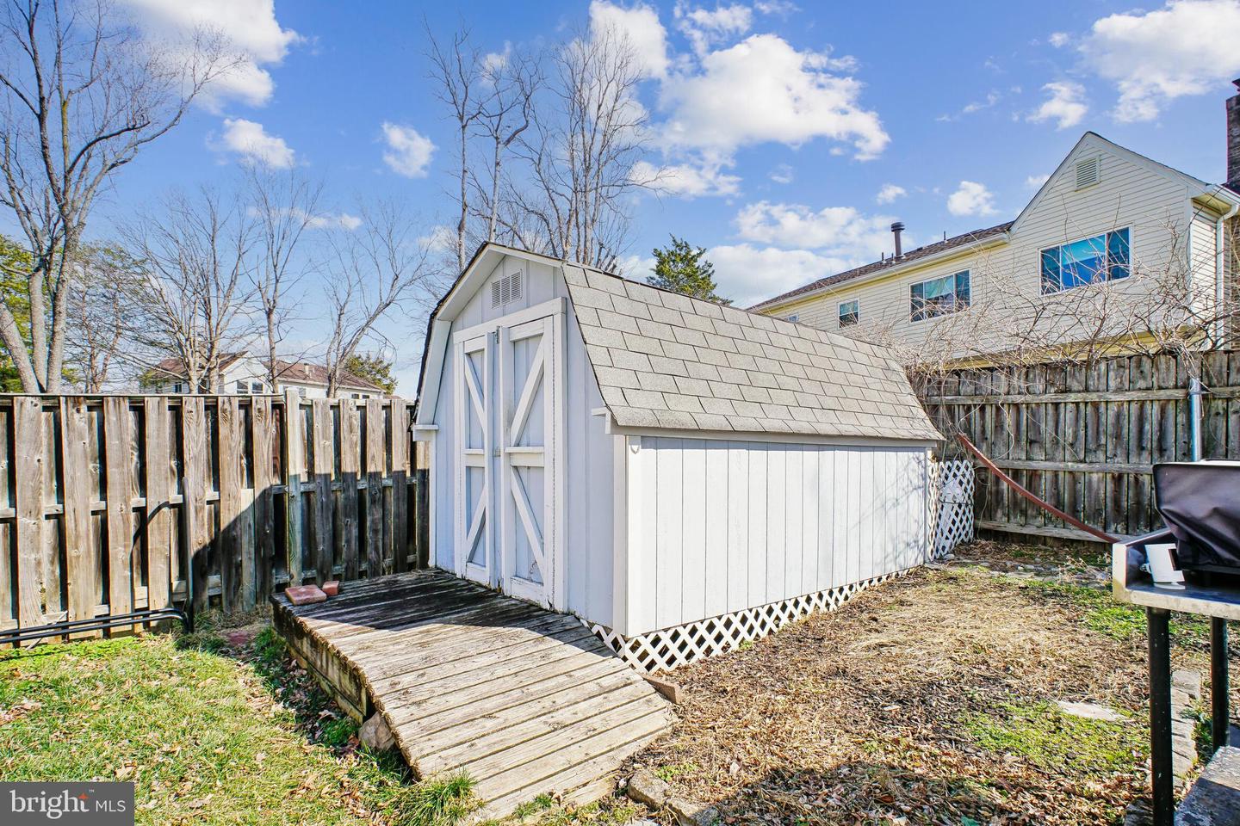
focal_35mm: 16
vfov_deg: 72.1
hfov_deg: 95.0
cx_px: 620
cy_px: 413
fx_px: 568
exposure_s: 1/125
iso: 100
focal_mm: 11
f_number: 9
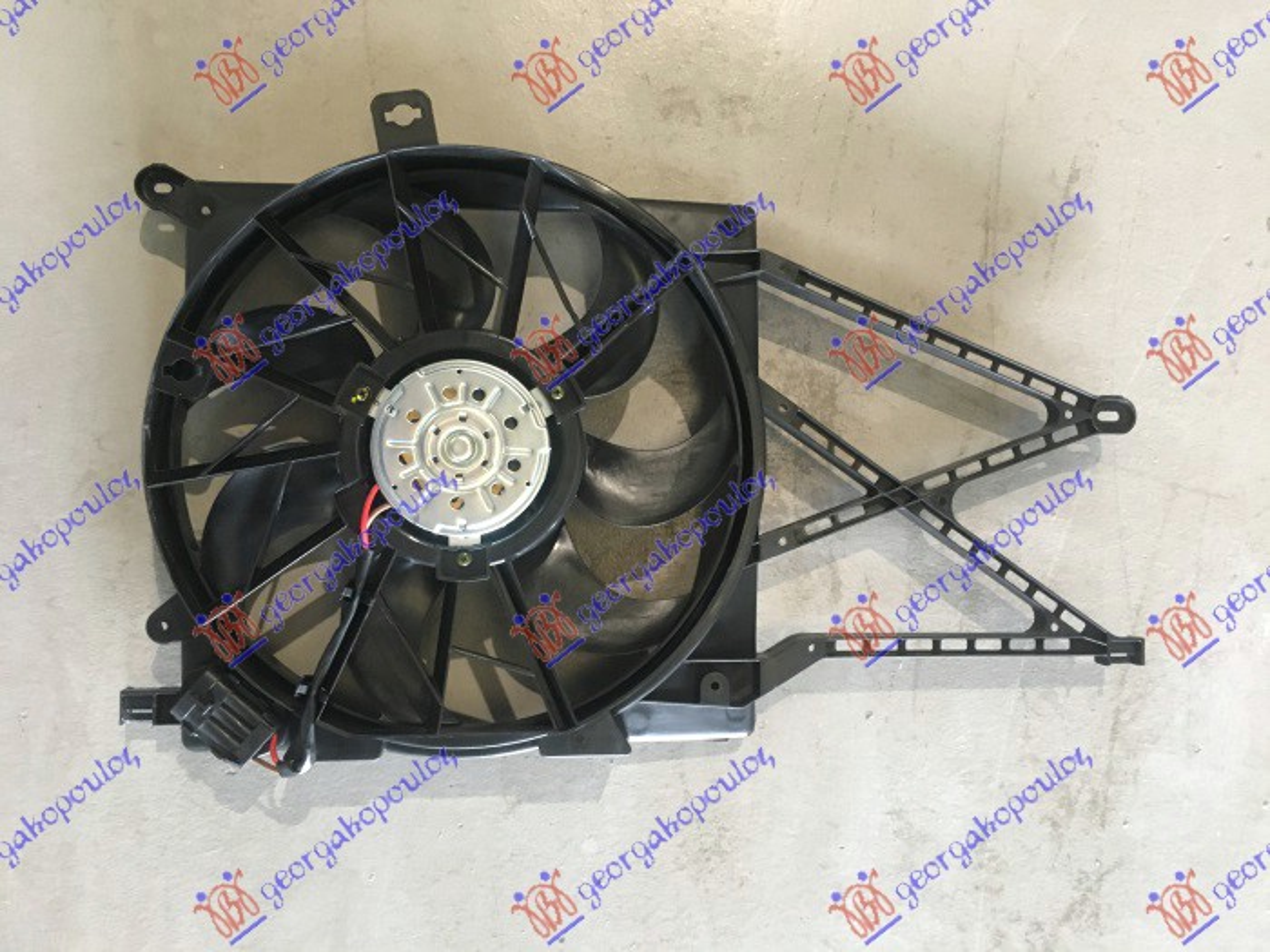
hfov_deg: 61.7
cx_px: 635
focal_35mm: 29
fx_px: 1064
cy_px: 476
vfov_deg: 48.2
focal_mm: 4.15
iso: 200
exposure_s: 1/20
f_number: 2.2
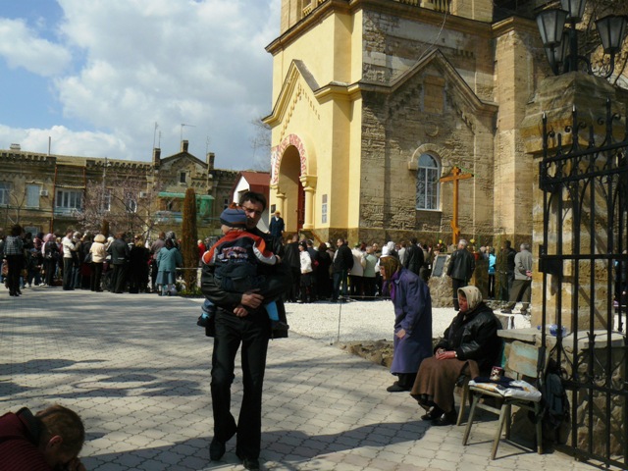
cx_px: 314
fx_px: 653
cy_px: 236
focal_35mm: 36
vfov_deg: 39.7
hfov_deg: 51.4
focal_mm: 6
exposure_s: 1/400
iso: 100
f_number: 8
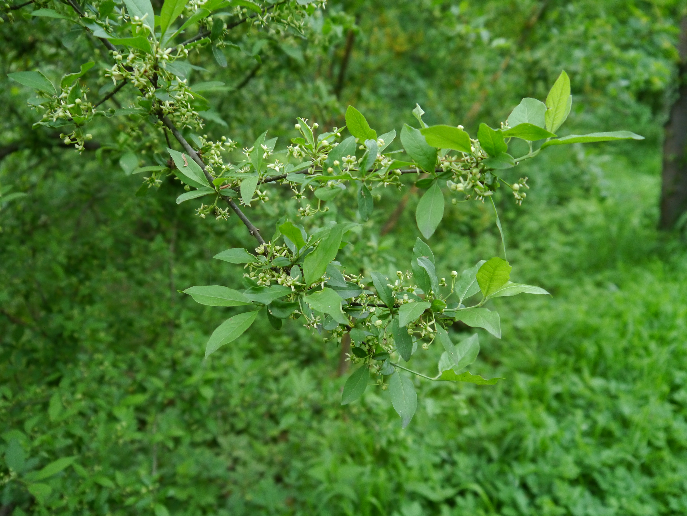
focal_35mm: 28
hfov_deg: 63.4
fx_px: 556
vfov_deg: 49.8
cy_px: 258
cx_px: 344
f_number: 3.5
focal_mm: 14
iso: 800
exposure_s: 1/50
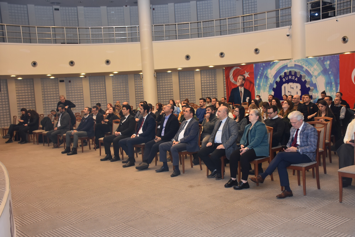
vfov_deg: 34.2
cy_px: 118
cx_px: 178
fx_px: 385
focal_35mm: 39
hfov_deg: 49.6
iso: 560
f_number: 4
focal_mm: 26
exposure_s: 1/60
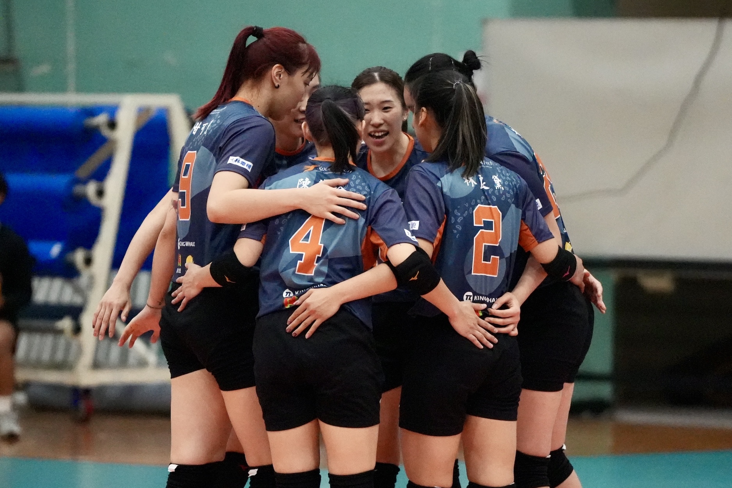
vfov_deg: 6.9
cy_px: 244
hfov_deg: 10.3
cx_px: 366
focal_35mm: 200
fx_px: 4066
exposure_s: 1/1250
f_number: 2.8
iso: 12800
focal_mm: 200
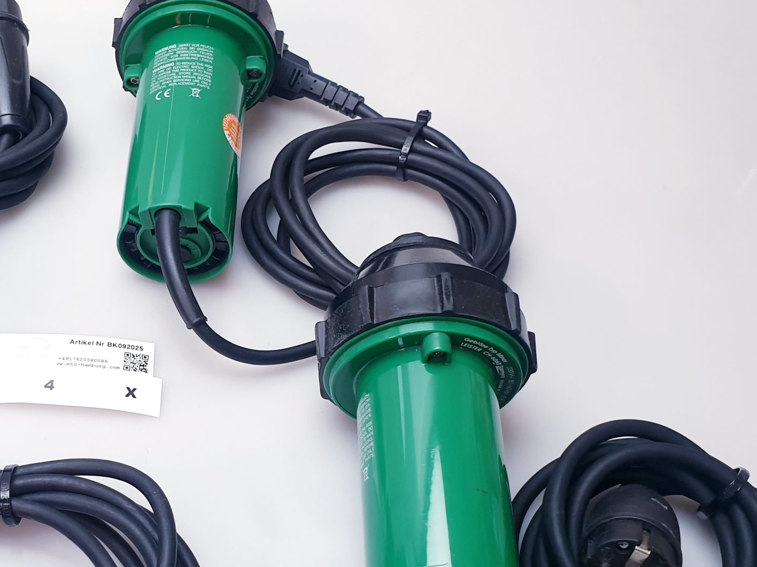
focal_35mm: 47
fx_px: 1028
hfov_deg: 39.1
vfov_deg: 30.6
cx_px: 167
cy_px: 397
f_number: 2.4
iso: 125
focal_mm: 4.3
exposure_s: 1/50
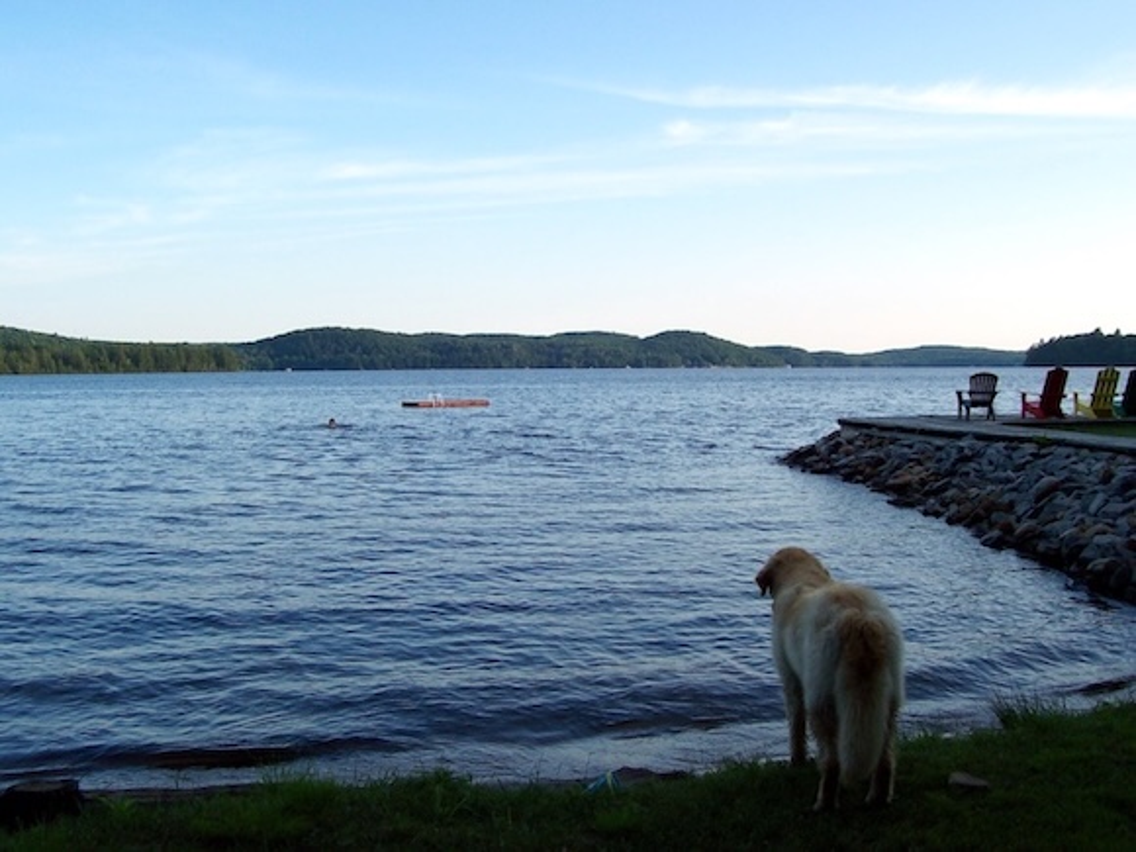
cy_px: 426
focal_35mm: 37
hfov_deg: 50.1
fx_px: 1214
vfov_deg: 38.7
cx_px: 568
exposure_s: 1/180
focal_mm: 5.6
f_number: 5.6
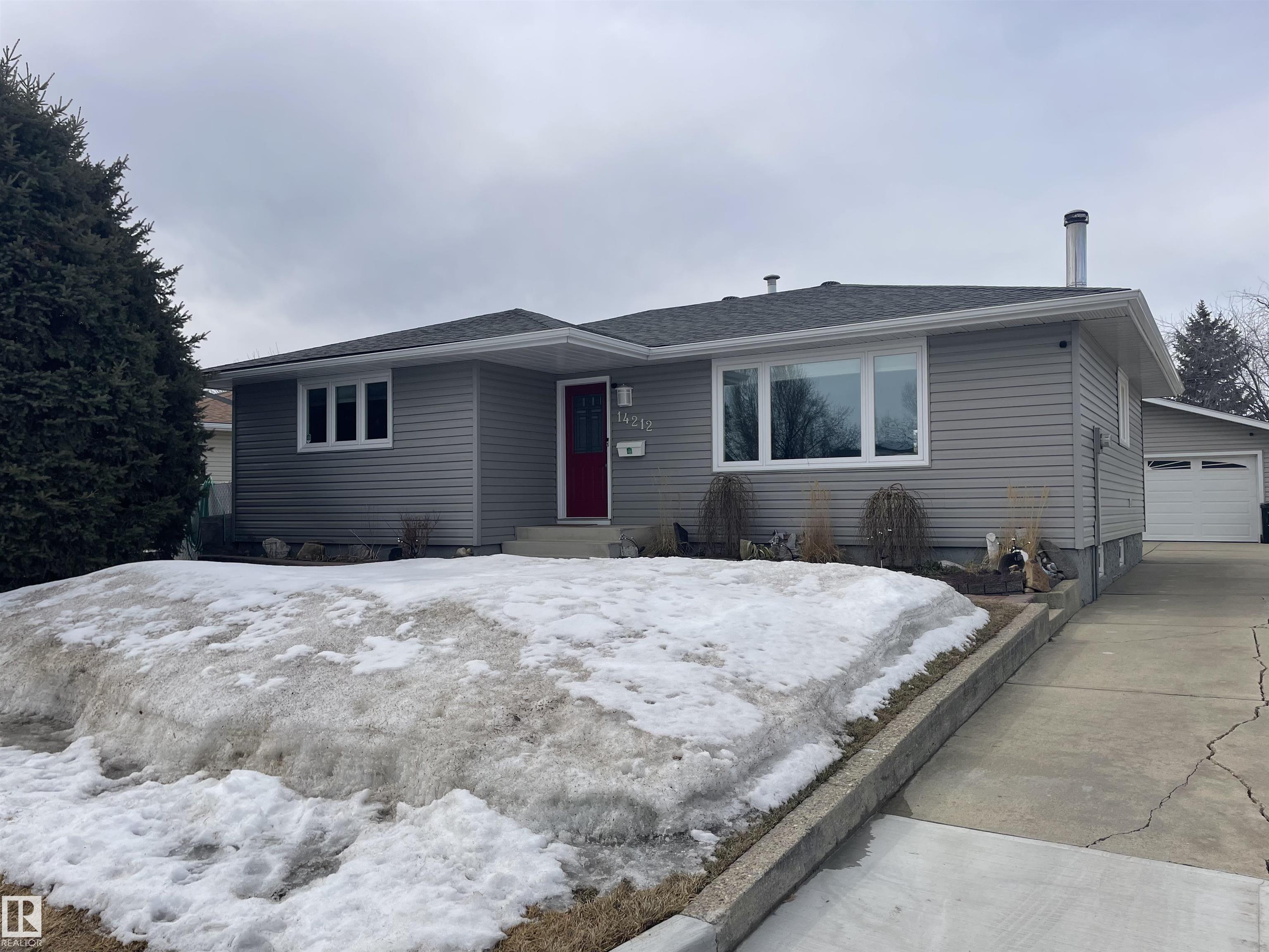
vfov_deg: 53.1
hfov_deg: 67.3
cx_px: 634
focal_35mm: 26
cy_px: 476
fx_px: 953
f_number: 1.6
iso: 32
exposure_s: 1/6494
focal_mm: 4.2
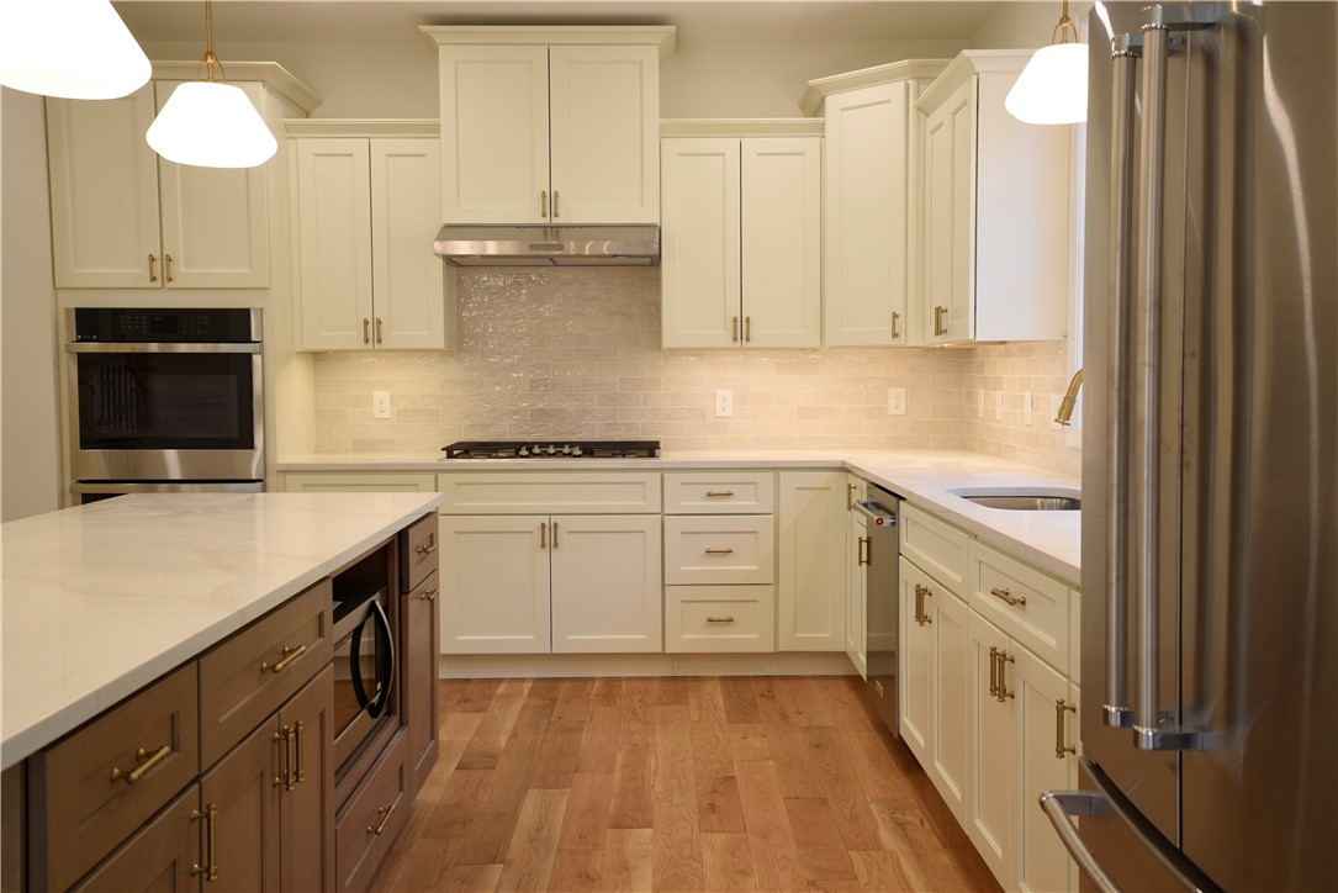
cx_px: 669
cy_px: 446
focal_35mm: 35
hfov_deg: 54.4
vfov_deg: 37.9
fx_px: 1301
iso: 250
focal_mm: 35
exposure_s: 1/15
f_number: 9
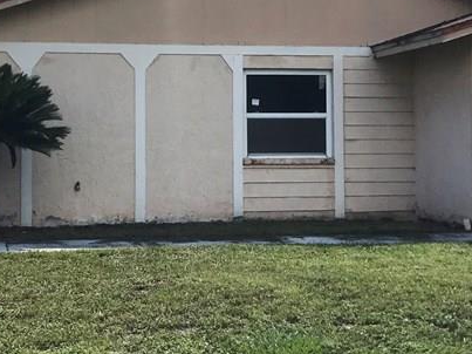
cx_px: 190
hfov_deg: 27.4
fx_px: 968
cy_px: 112
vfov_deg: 20.6
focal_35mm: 71
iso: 20
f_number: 1.8
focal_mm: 3.99
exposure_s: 1/4167
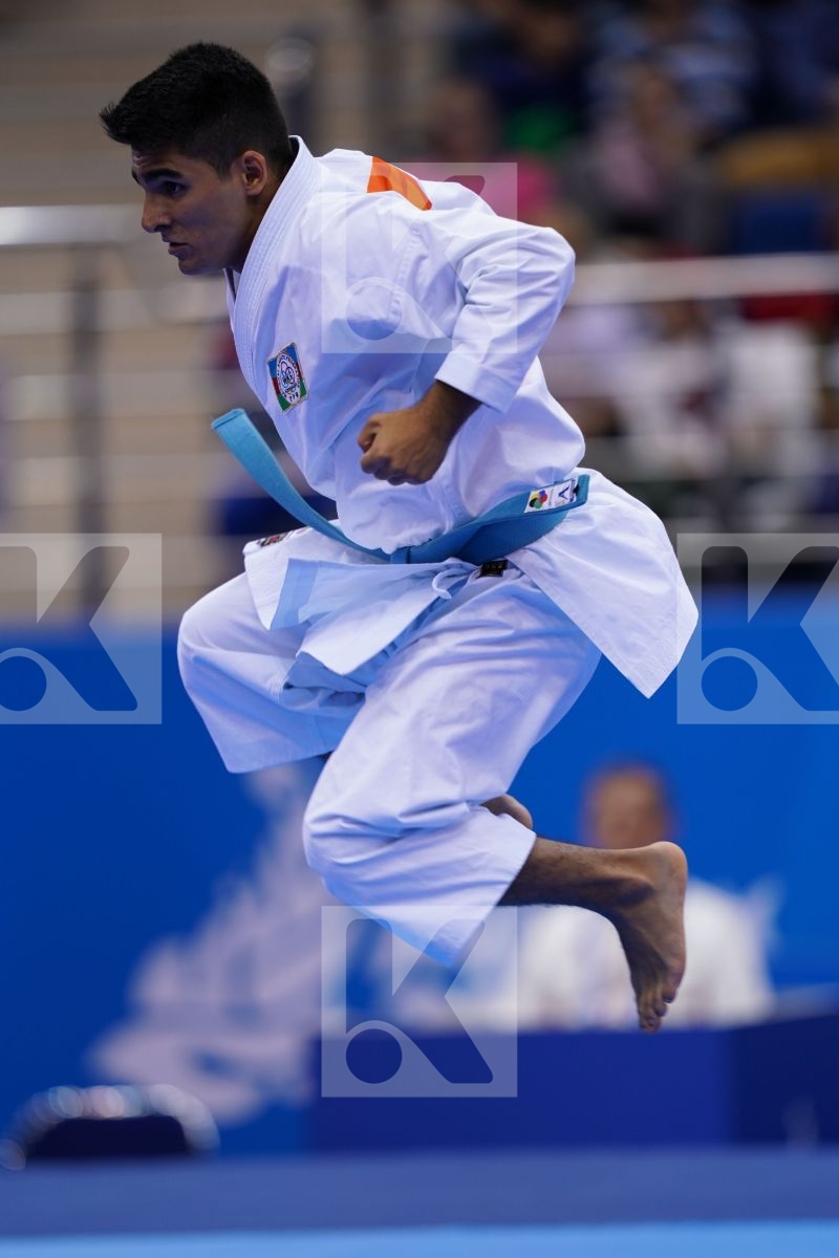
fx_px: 13982
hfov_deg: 3.4
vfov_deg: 5.2
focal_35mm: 400
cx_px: 420
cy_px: 629
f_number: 2.8
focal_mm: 400
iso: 640
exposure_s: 1/500
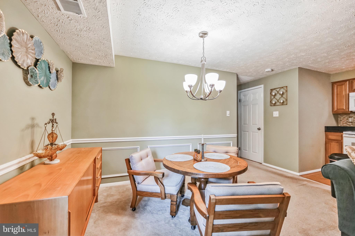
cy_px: 118
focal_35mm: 14
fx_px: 138
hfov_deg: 104.3
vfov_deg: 81.2
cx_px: 178
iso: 800
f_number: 4
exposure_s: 1/60
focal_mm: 14
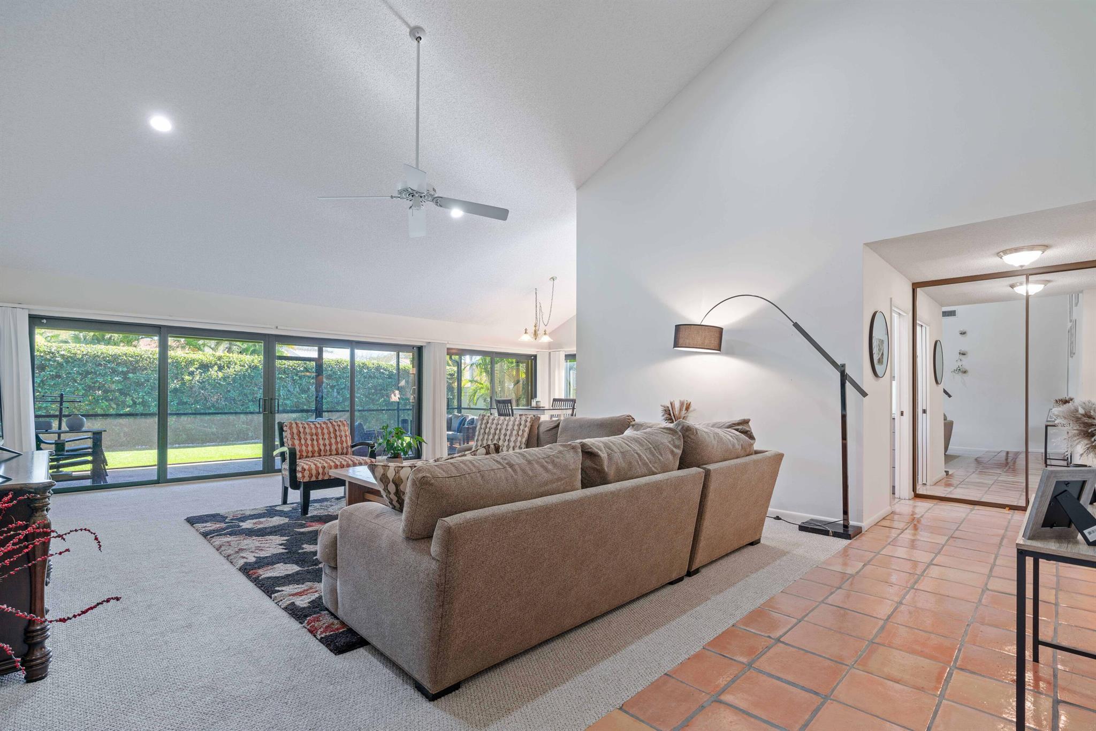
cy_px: 366
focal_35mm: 16
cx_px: 548
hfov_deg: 96.7
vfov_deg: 73.8
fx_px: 487
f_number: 5.6
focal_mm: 16
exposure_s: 1/1.25
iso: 100
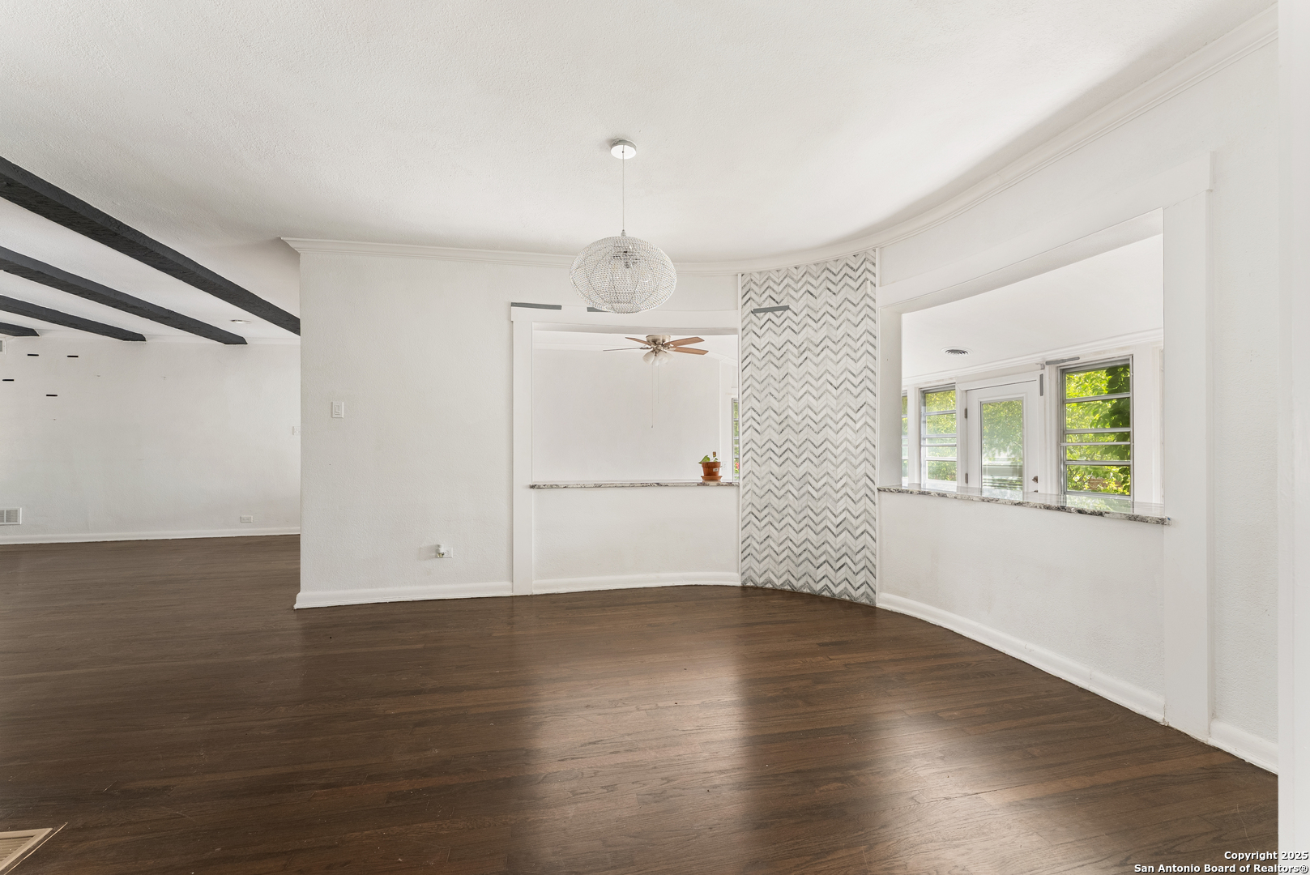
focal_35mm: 14
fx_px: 510
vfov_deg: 81.3
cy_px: 438
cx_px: 655
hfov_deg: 104.2
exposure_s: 1/10
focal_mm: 14
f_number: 5.6
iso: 250
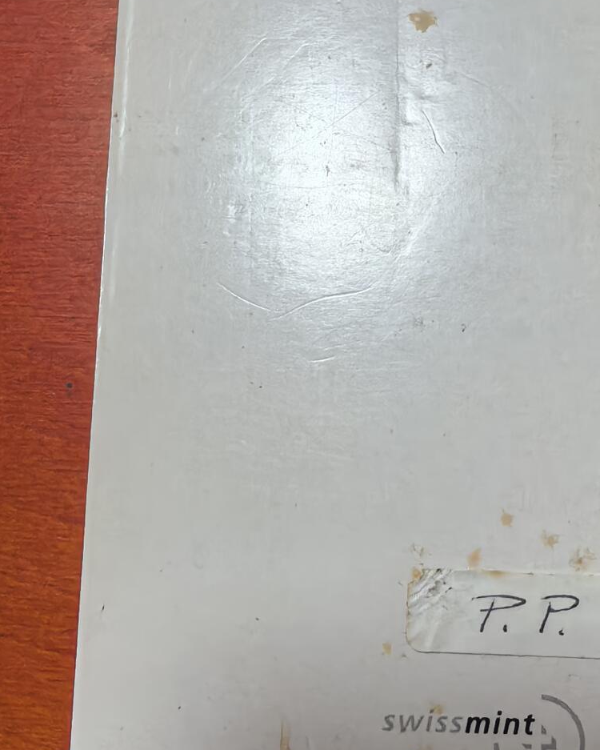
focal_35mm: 45
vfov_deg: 41.1
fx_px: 999
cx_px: 513
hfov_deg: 32.2
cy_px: 325
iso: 250
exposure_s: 1/33.3
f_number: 2.2
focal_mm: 1.68
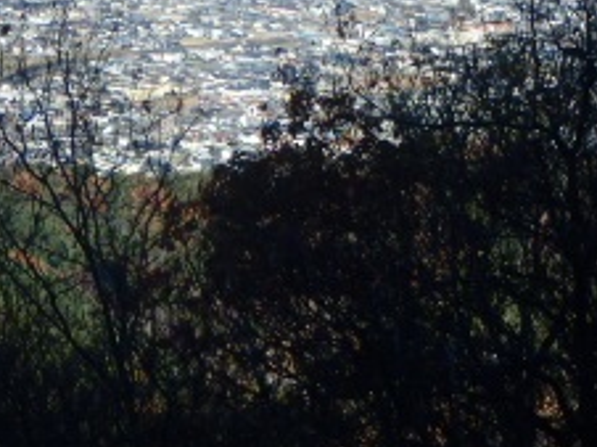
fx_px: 2929
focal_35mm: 170
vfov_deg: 8.7
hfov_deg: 11.3
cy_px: -11
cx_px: -230
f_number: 5.3
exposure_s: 1/400
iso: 125
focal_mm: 10.7
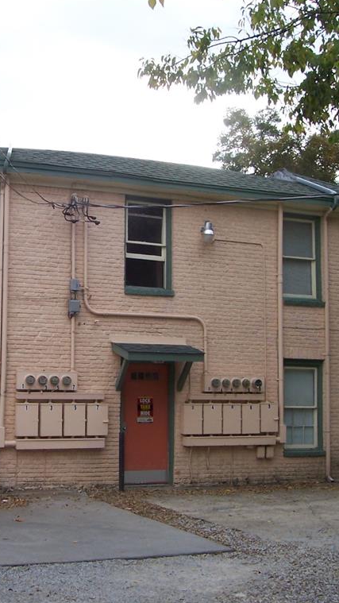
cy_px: 300
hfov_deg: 23.7
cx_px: 77
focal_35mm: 50
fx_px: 799
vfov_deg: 41.3
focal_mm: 5.6
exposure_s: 1/125
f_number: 5.6
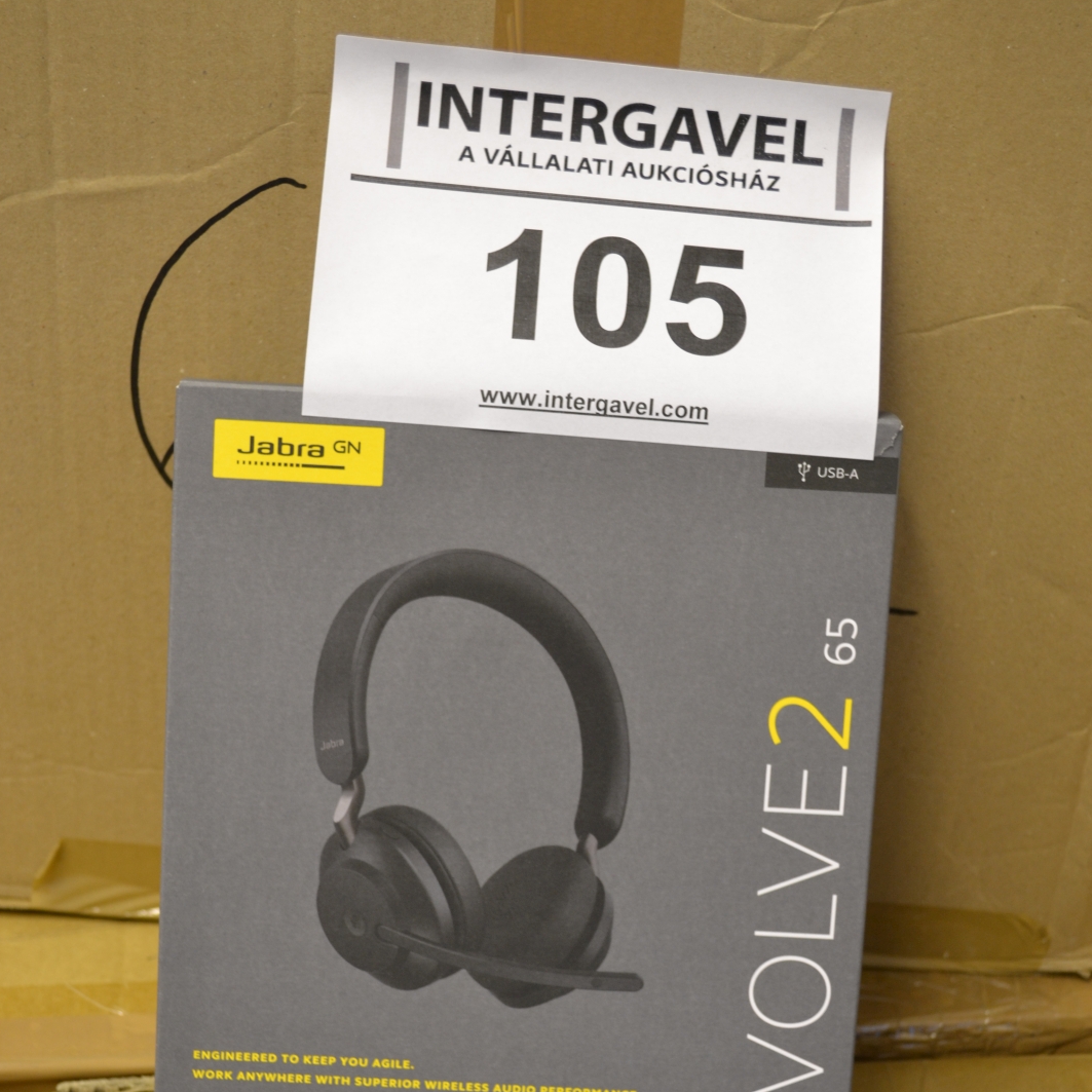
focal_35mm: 56
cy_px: 689
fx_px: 1986
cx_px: 545
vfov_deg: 30.6
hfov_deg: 30.7
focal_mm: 29
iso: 400
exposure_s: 1/25
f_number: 4.5
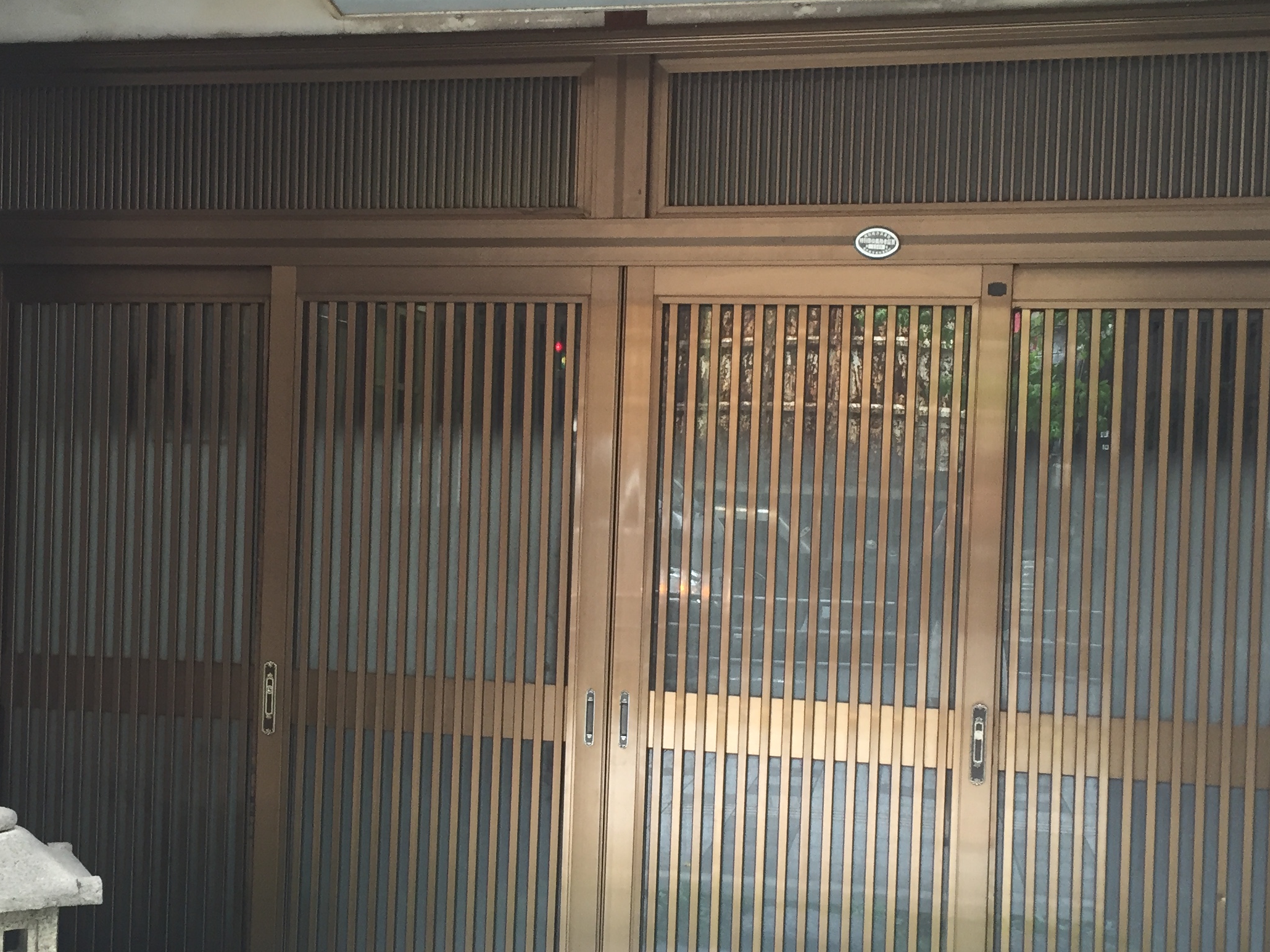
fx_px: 1687
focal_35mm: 46
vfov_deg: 31.5
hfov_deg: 41.2
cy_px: 526
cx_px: 549
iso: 64
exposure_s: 1/30
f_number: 2.2
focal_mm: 4.15
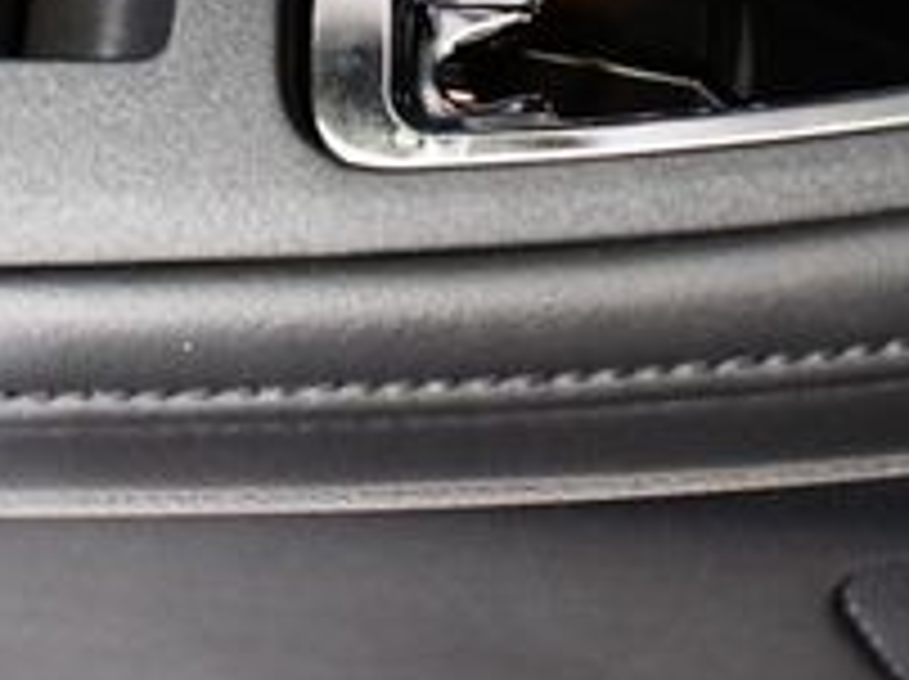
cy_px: -41
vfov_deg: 13.2
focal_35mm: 110
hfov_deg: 17.9
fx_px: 2885
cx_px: 418
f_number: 3.5
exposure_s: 1/60
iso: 3600
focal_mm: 18
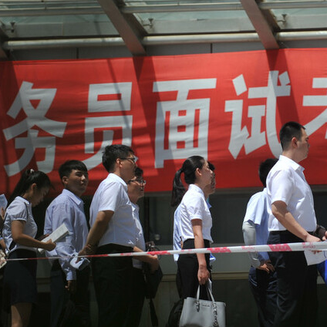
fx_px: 4499
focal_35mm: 421
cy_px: 158
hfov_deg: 4.2
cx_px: 279
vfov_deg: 4.2
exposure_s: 1/5000
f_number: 2.8
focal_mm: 175
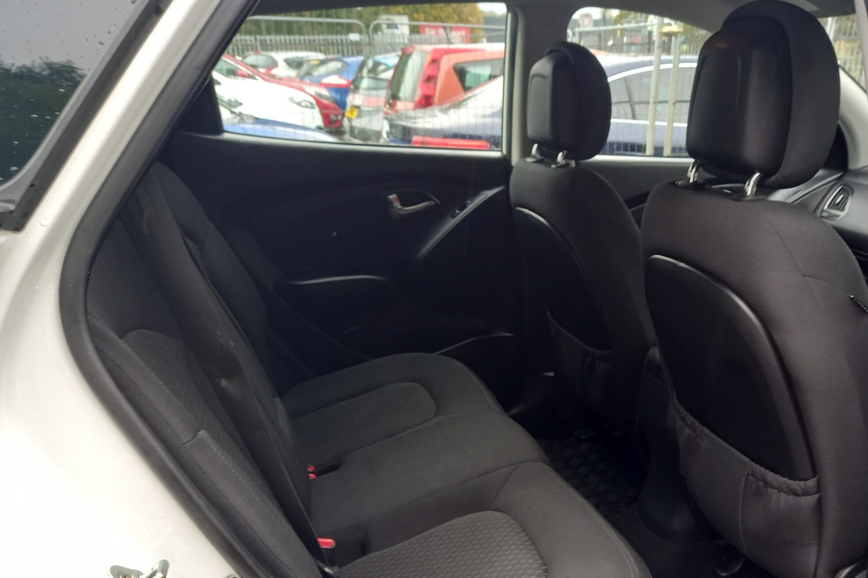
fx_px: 820
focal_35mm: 34
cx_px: 549
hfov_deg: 55.1
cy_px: 419
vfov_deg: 38.1
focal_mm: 4.6
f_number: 2
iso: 160
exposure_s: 1/40
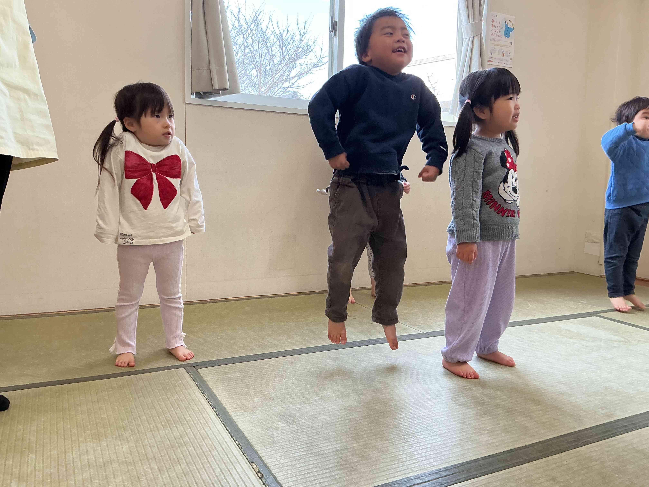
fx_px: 544
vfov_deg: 48.2
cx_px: 324
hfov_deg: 61.7
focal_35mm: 29
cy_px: 244
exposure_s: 1/120
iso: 50
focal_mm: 3
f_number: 1.8
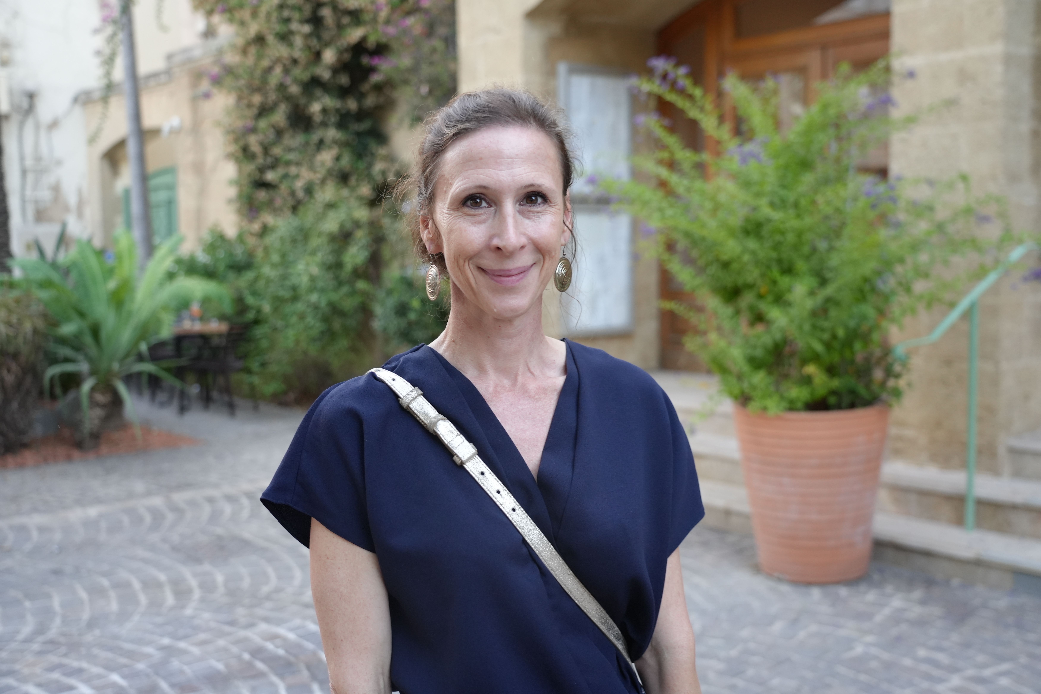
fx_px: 1243
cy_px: 347
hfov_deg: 45.4
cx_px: 520
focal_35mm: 43
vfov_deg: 31.2
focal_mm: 43
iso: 1250
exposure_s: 1/160
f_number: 4
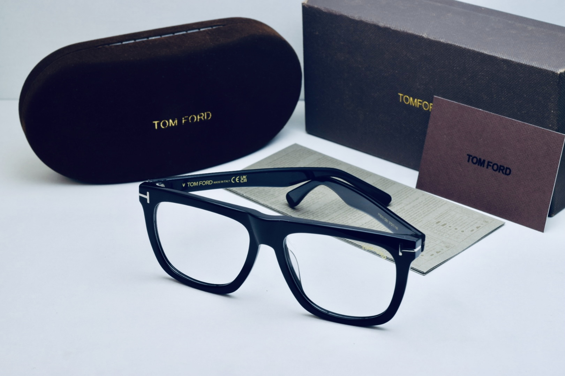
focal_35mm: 75
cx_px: 282
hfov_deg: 27.0
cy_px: 188
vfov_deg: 18.2
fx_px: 1177
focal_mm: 50
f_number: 7.1
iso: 100
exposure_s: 1/50
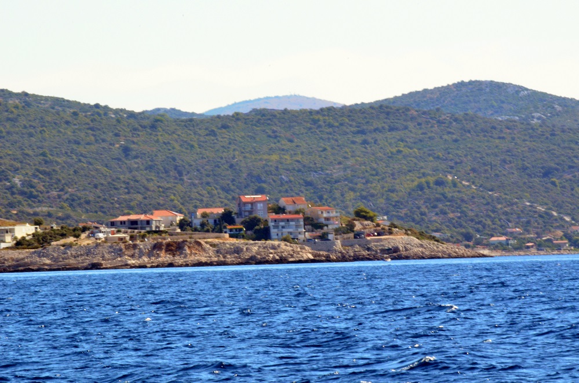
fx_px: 7220
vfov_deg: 3.0
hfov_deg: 4.6
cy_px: 192
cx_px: 290
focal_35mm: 450
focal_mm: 300
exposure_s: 1/60
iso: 900
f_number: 40
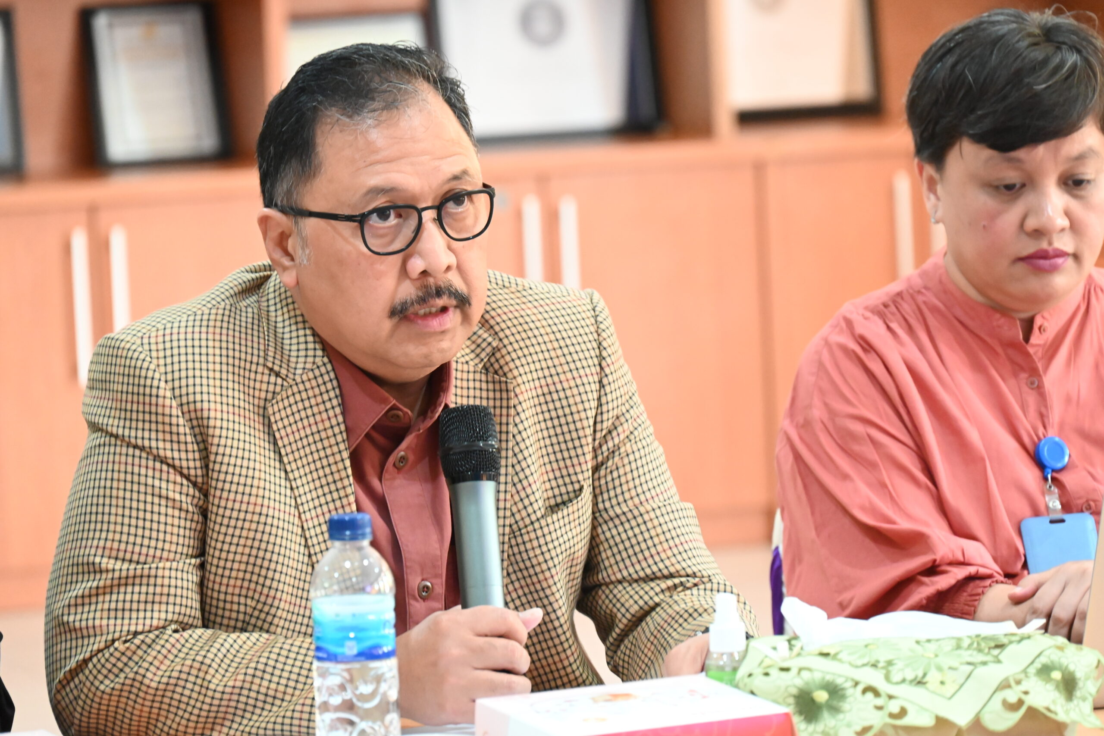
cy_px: 368
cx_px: 552
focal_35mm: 185
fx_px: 5673
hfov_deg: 11.1
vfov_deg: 7.4
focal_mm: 185
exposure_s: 1/30
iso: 8000
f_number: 6.3
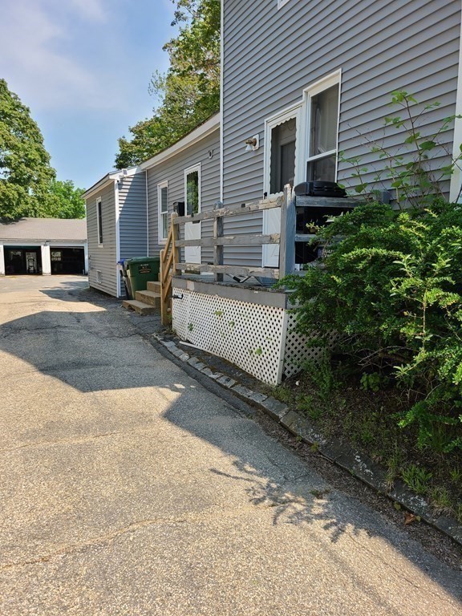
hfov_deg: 53.1
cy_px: 308
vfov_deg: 67.3
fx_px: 463
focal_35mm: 26
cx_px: 231
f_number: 1.8
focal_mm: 5.4
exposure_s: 1/1328
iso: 40
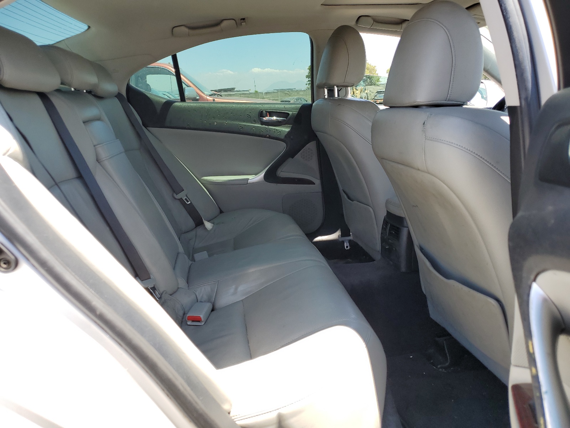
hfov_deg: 67.3
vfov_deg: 53.1
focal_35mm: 26
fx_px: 428
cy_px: 214
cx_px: 285
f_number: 1.5
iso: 50
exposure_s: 1/455
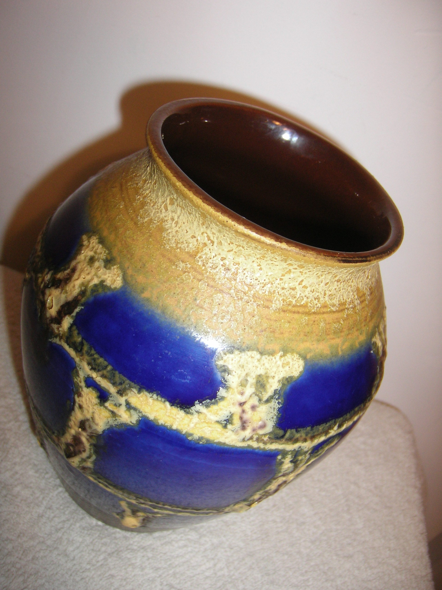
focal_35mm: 36
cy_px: 295
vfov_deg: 51.4
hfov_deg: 39.7
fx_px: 613
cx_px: 221
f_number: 2.8
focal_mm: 60
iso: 100
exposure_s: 1/60
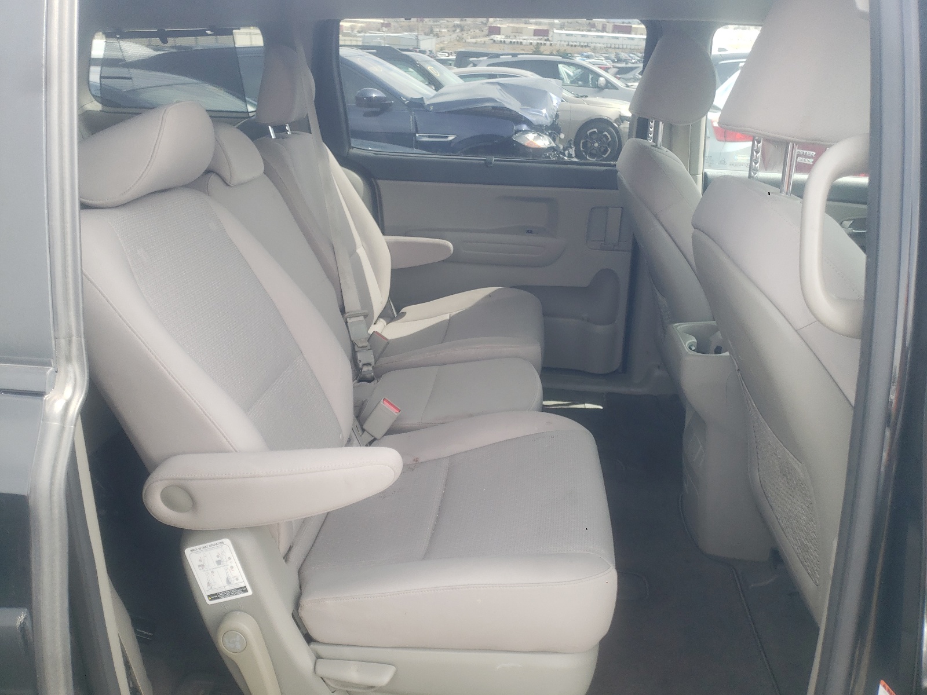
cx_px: 464
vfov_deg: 53.1
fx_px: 696
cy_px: 348
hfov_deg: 67.3
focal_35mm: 26
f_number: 1.5
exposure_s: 1/400
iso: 50
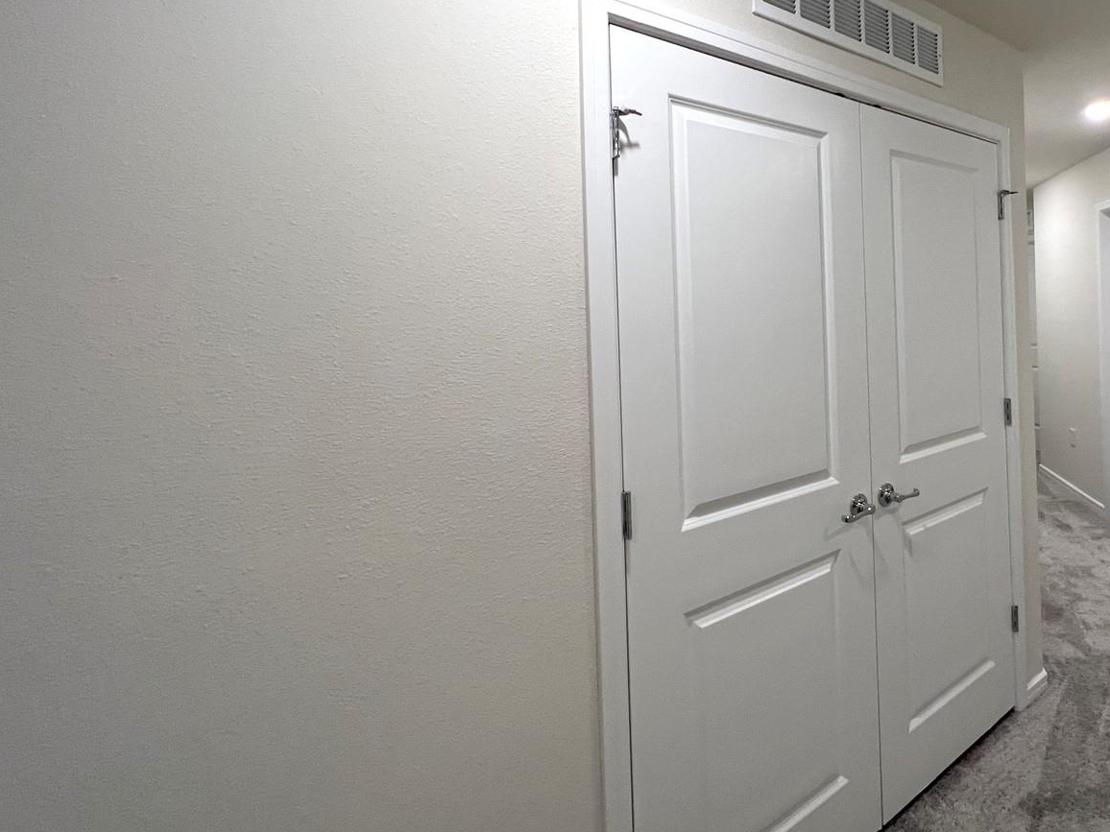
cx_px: 760
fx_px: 577
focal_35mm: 18
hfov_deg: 84.0
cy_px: 304
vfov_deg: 70.3
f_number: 1.8
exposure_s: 1/120
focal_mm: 1.57
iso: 160
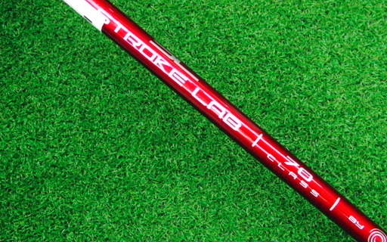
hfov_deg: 41.0
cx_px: 206
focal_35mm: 49
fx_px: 517
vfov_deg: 26.2
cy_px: 84
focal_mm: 6.42
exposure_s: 1/200
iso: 3200
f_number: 3.6
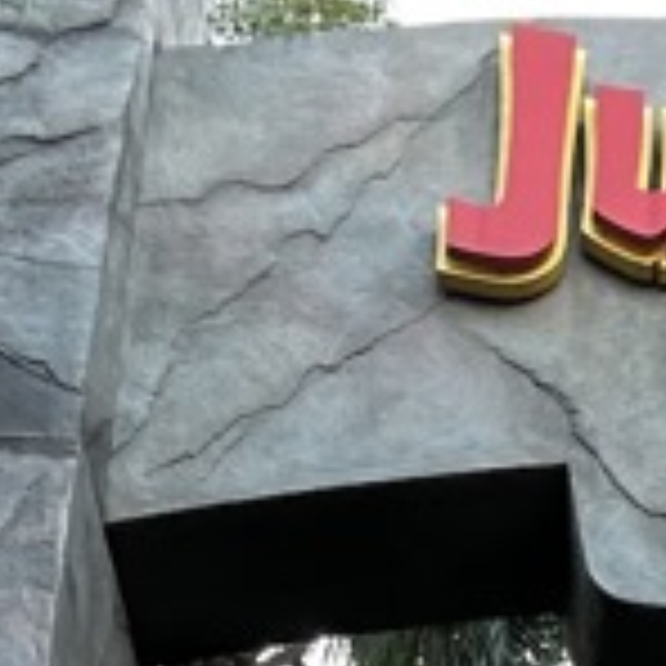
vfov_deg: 13.1
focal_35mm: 115
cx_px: 675
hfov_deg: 14.9
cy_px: 1341
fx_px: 2503
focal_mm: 2.69
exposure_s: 1/117
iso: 80
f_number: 1.9
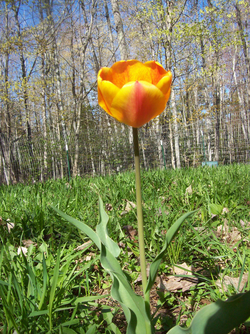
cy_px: 167
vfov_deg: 51.4
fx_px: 347
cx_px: 125
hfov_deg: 39.6
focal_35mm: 36
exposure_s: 1/329
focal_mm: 6
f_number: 4.8
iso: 80
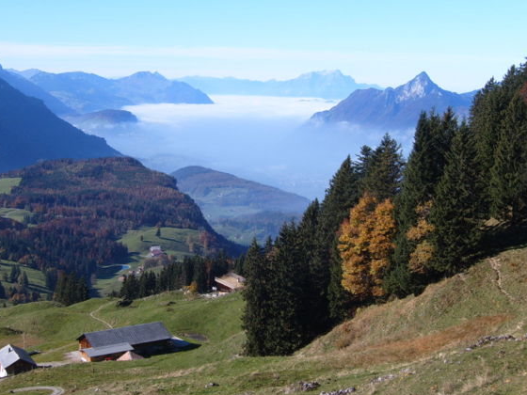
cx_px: 249
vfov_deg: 22.9
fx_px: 974
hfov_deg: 30.3
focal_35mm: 64
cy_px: 196
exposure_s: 1/180
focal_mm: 9.4
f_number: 7.1
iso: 63
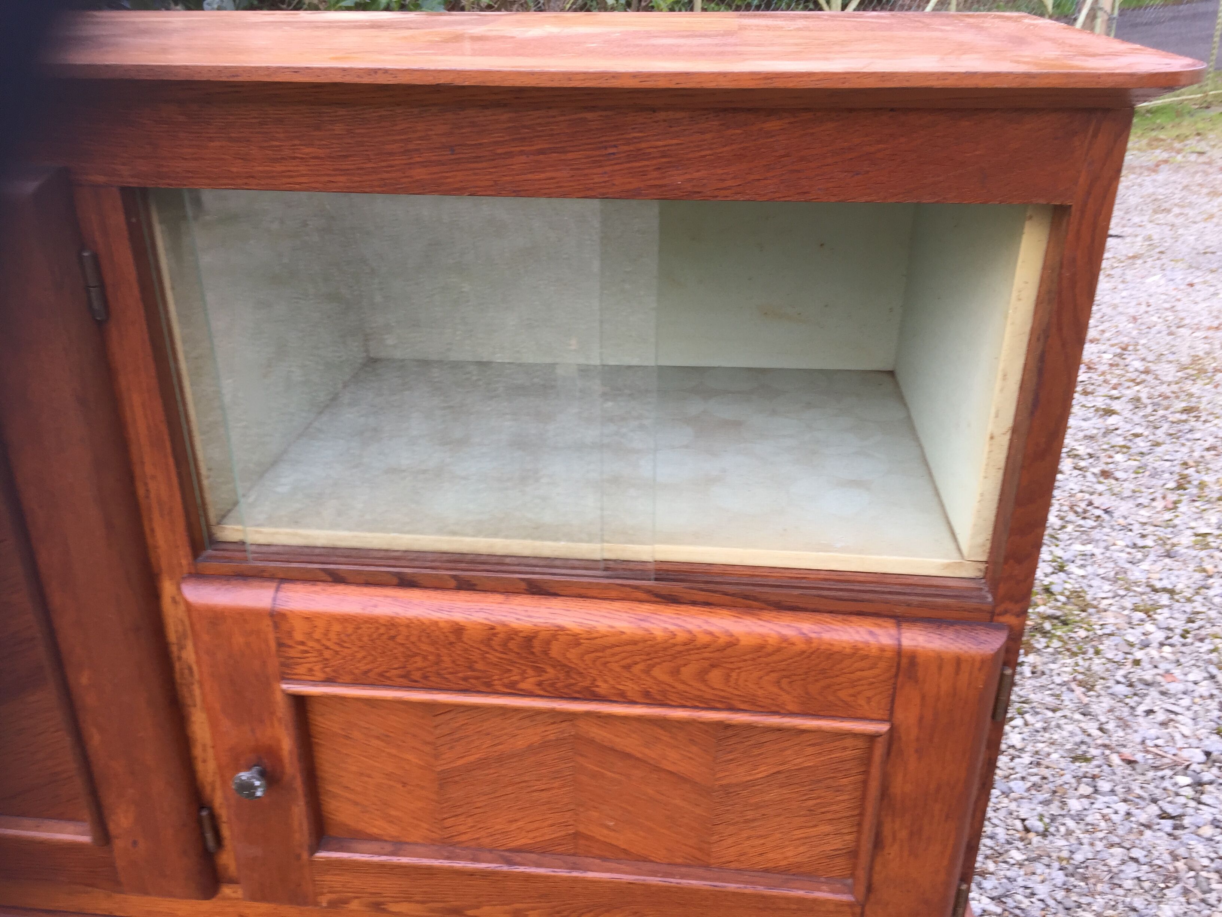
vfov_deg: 48.2
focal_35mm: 29
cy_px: 458
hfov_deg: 61.7
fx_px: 1024
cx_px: 611
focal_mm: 4.15
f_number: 2.2
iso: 32
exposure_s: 1/50
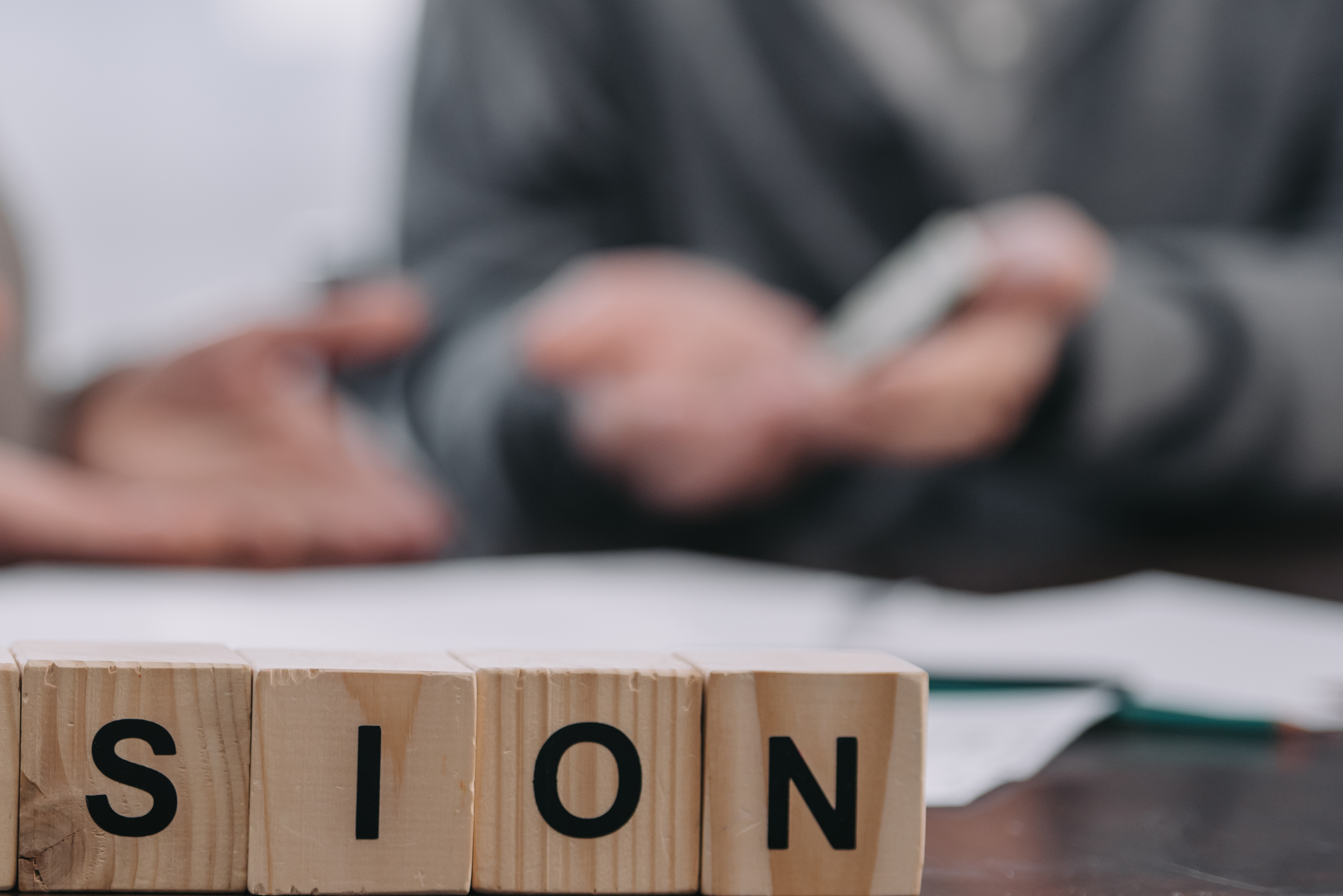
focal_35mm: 199
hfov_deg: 10.3
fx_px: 7426
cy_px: 305
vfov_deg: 6.9
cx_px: 212
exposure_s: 1/200
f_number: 3.2
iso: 250
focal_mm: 112
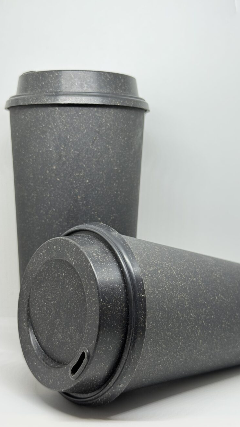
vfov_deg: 39.2
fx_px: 599
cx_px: 117
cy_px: 213
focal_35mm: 53
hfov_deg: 22.6
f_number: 1.78
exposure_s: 1/100
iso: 100
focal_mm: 6.76
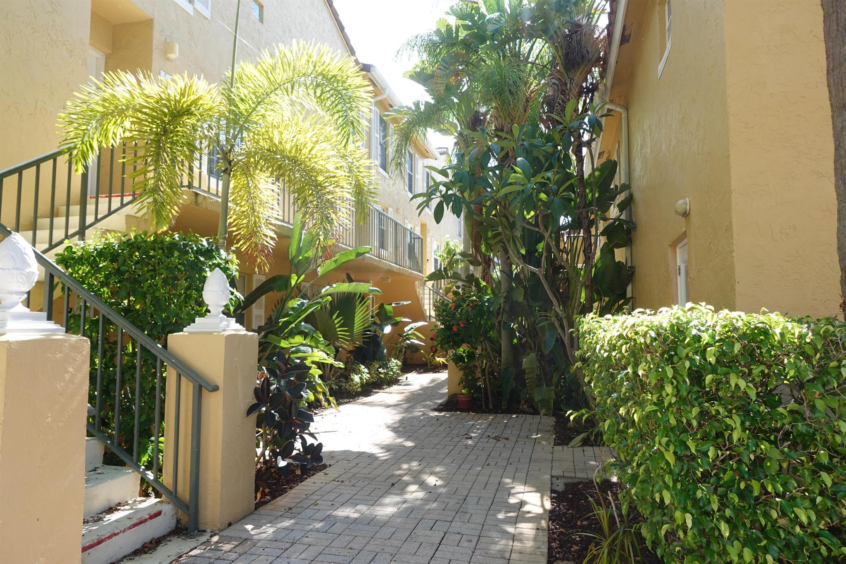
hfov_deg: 73.7
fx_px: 564
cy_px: 282
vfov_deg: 53.1
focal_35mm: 24
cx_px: 423
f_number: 4
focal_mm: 9.4
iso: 125
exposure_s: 1/200
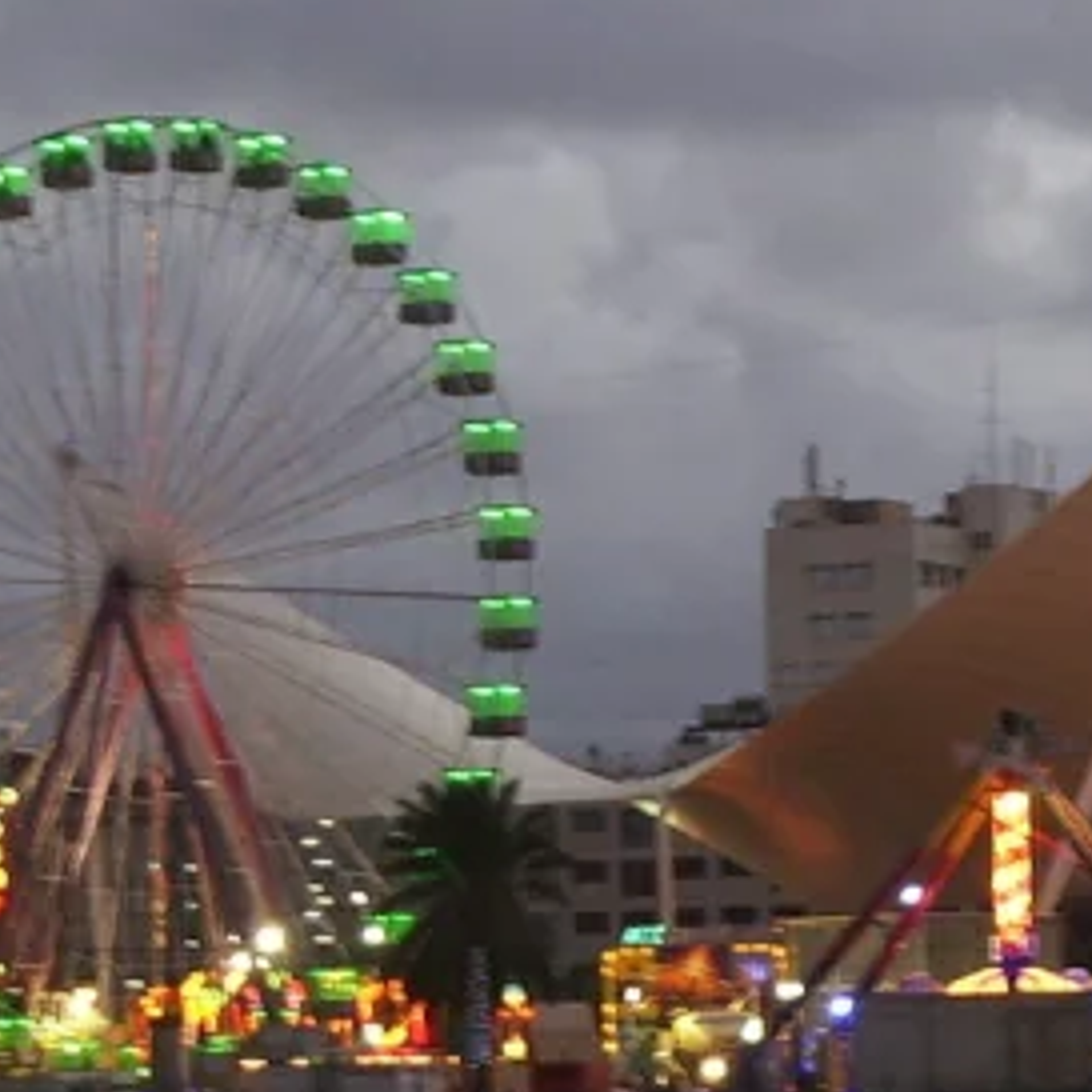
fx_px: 6888
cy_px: 944
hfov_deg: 9.1
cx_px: 768
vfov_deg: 9.0
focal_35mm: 193
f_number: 3.5
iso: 100
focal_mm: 10.2
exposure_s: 1/10
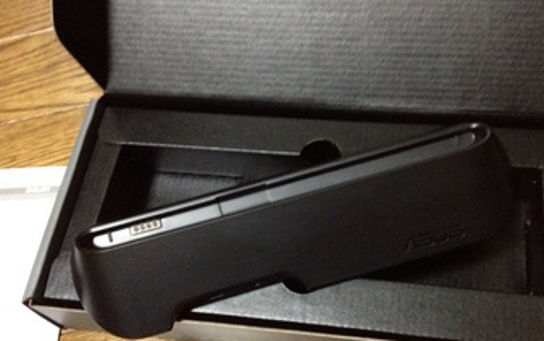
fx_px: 653
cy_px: 218
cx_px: 303
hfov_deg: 45.2
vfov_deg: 29.1
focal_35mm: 44
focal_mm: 4.28
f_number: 2.4
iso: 800
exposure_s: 1/15
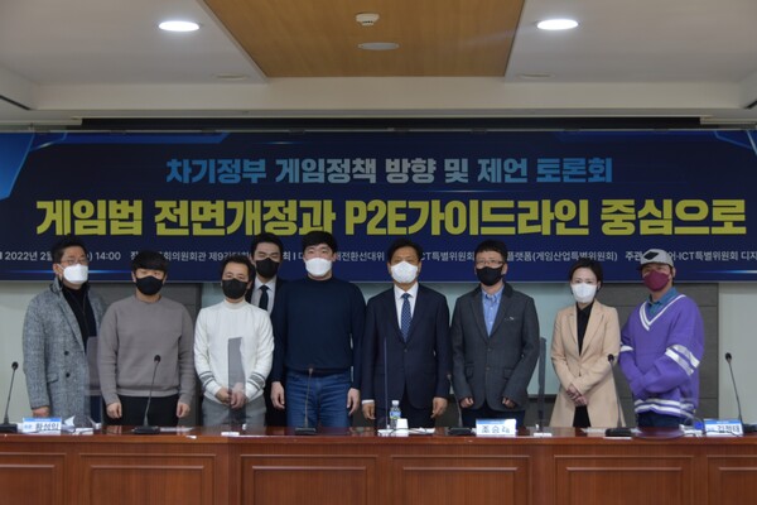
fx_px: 1451
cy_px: 252
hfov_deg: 29.2
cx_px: 378
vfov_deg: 19.7
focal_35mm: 69
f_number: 4.5
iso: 450
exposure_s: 1/30
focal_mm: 46
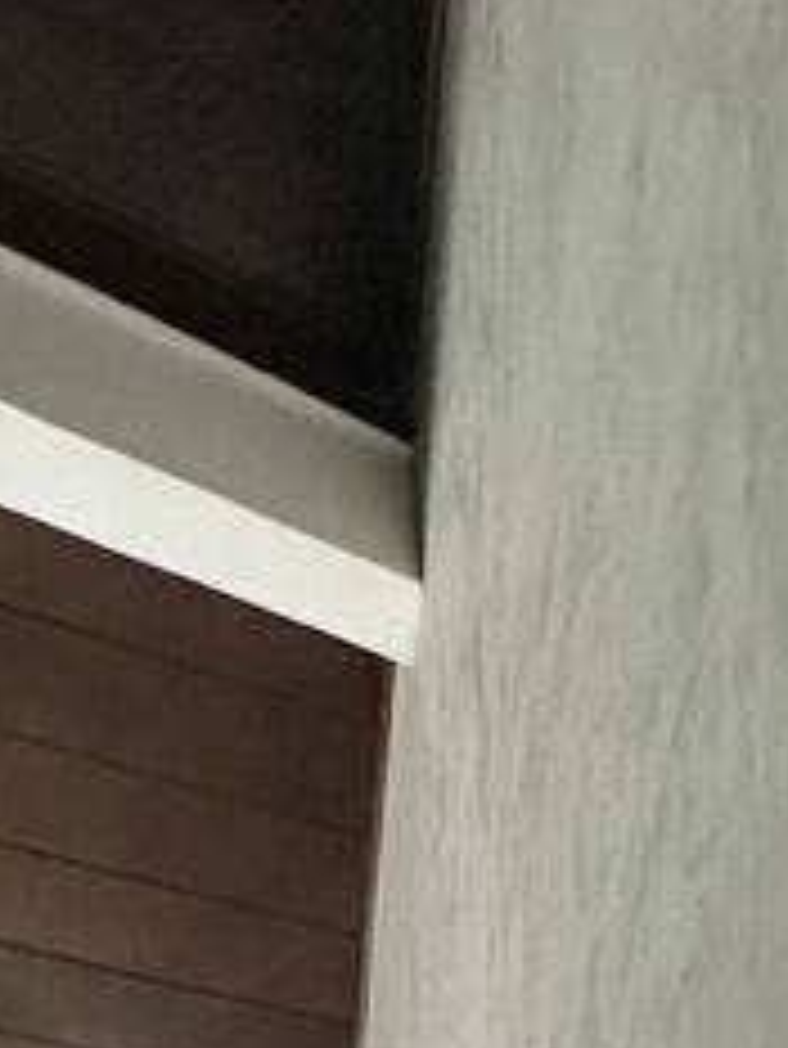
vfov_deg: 19.1
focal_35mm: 64
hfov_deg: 17.9
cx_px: -666
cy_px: 2067
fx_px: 1941
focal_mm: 2.22
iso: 100
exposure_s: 1/120
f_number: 2.2
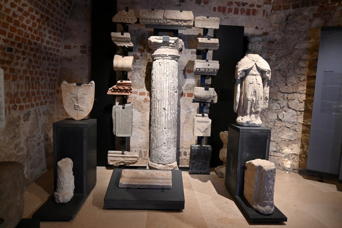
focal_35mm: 24
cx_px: 171
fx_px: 228
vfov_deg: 53.1
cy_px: 114
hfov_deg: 73.7
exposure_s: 1/100
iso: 3200
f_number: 3.5
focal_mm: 16
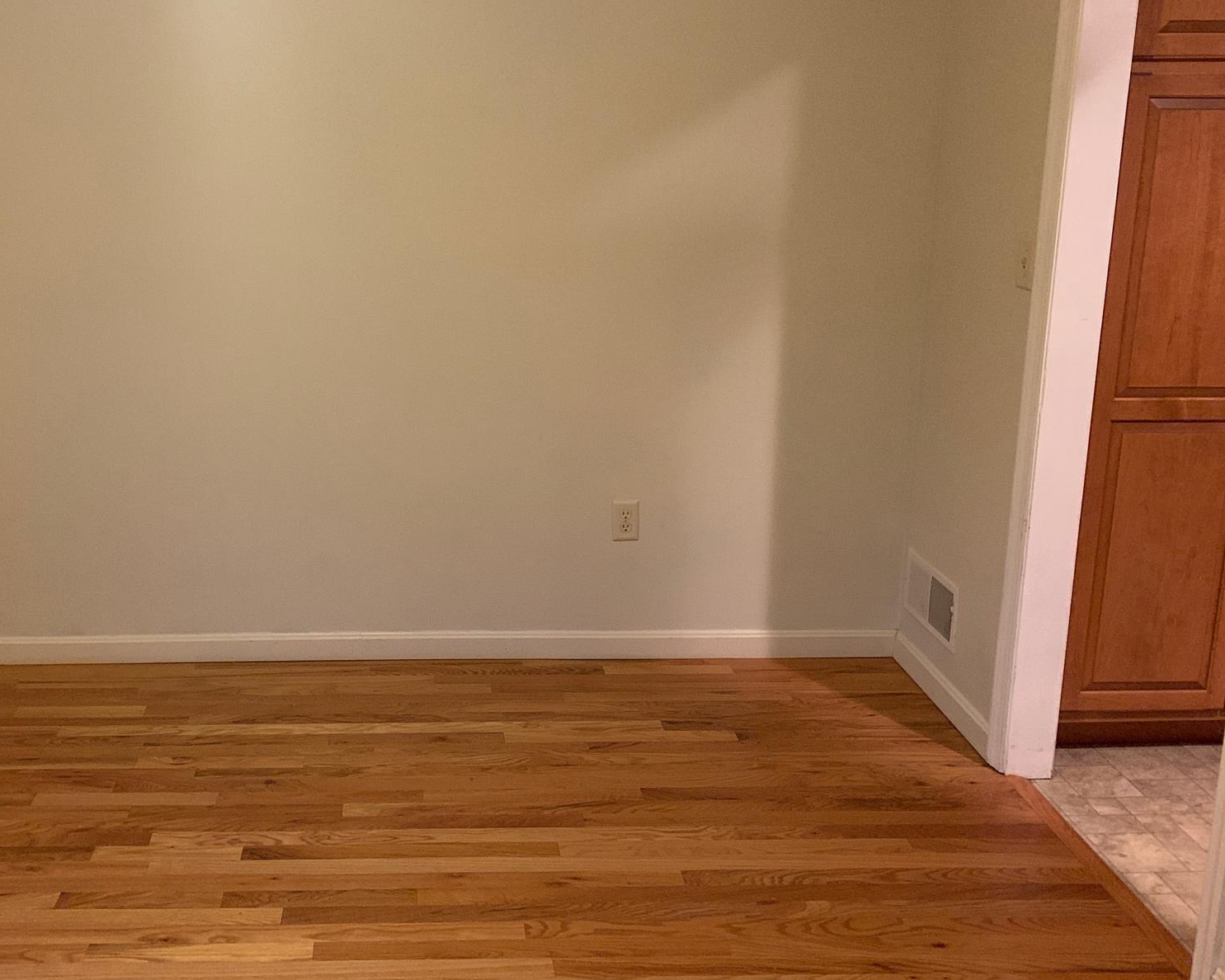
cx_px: 432
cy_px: 401
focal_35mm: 35
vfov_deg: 42.1
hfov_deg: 50.8
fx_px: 1269
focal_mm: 4.25
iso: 400
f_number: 1.8
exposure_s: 1/30
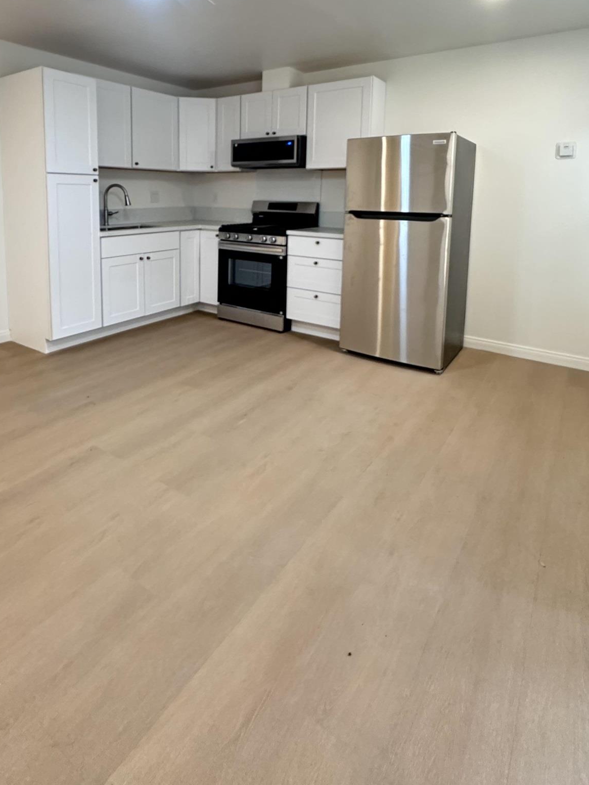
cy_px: 238
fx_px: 476
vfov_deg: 75.5
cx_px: 239
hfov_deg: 62.9
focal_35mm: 21
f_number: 2.2
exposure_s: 1/60
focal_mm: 2.22
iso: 400
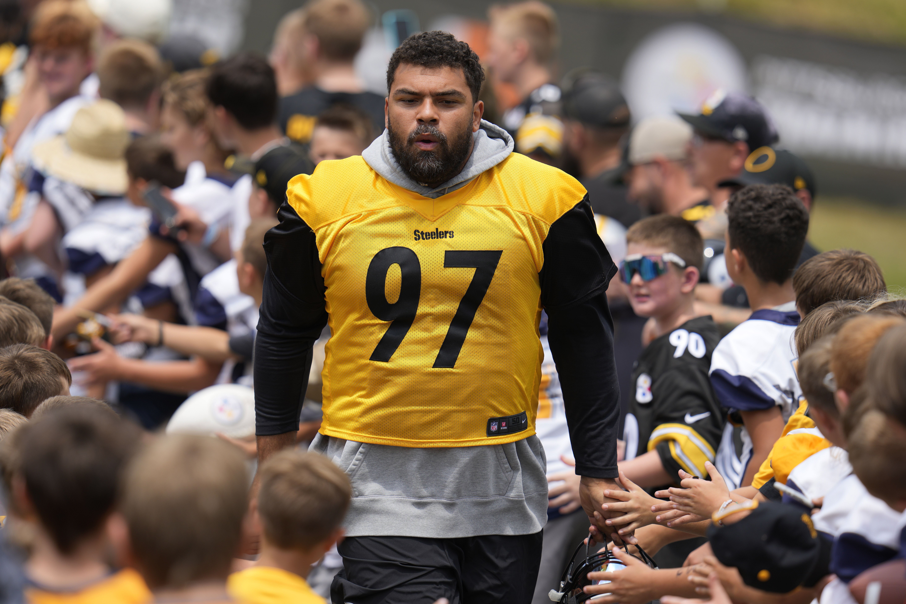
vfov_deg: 3.4
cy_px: 302
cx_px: 453
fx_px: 10066
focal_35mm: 400
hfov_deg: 5.2
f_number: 3.5
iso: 100
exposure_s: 1/1000
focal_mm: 400
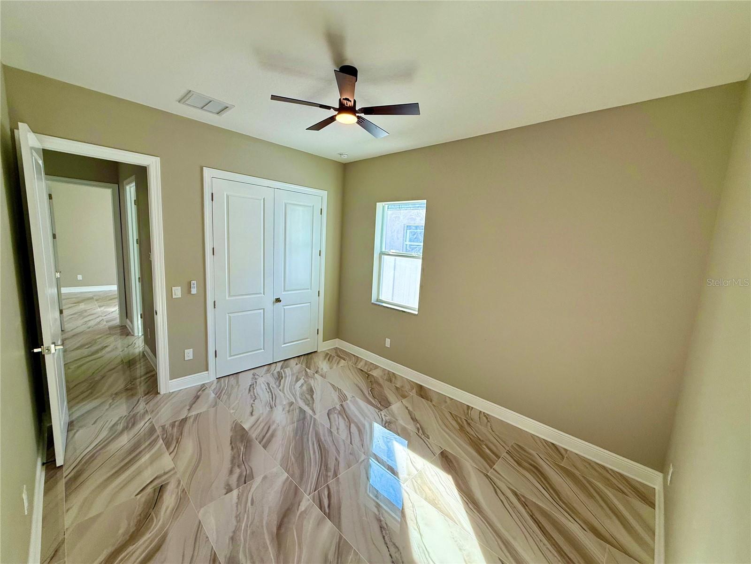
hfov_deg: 102.1
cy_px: 282
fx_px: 304
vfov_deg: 85.7
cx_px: 376
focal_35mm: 14
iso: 64
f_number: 2.2
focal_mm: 2.22
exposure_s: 1/124
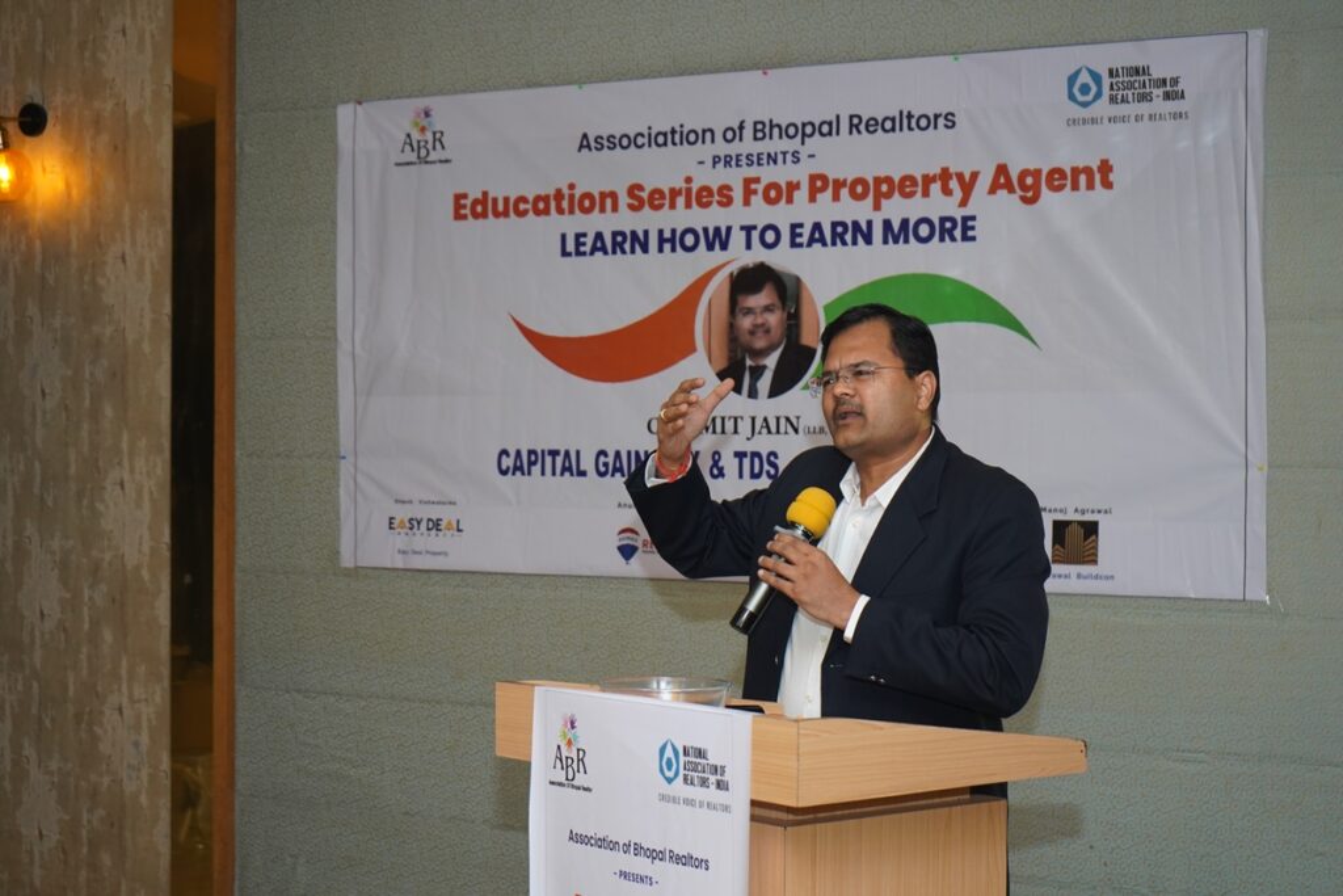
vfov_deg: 19.5
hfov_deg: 28.8
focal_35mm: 70
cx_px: 672
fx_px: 2612
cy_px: 448
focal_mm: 70
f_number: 5.6
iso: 2000
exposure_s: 1/125
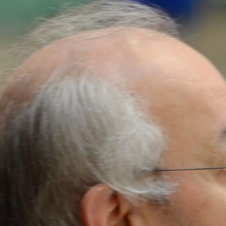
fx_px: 7069
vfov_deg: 1.8
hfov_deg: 1.8
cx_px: 52
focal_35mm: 957
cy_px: 164
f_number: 5.6
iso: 2500
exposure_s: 1/60
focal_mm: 270
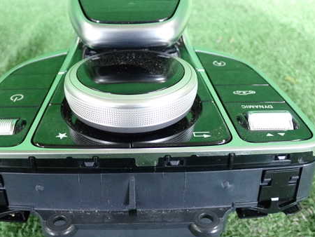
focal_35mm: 48
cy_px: 118
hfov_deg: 39.5
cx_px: 131
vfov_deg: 30.3
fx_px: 437
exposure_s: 1/125
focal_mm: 6.37
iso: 1250
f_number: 2.5
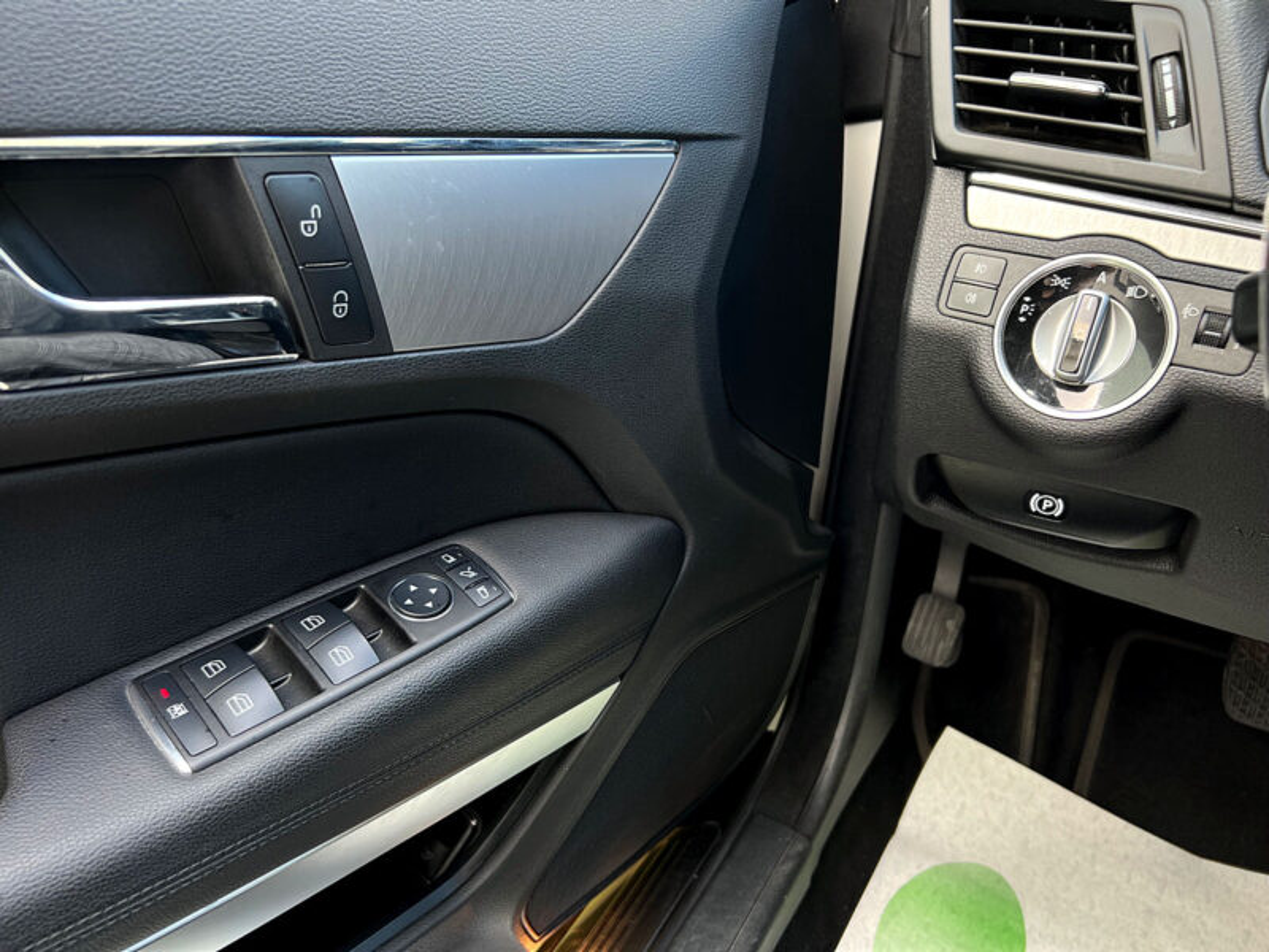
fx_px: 953
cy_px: 476
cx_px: 634
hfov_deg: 67.3
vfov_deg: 53.1
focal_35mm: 26
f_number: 1.5
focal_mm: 5.7
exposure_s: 1/121
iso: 40
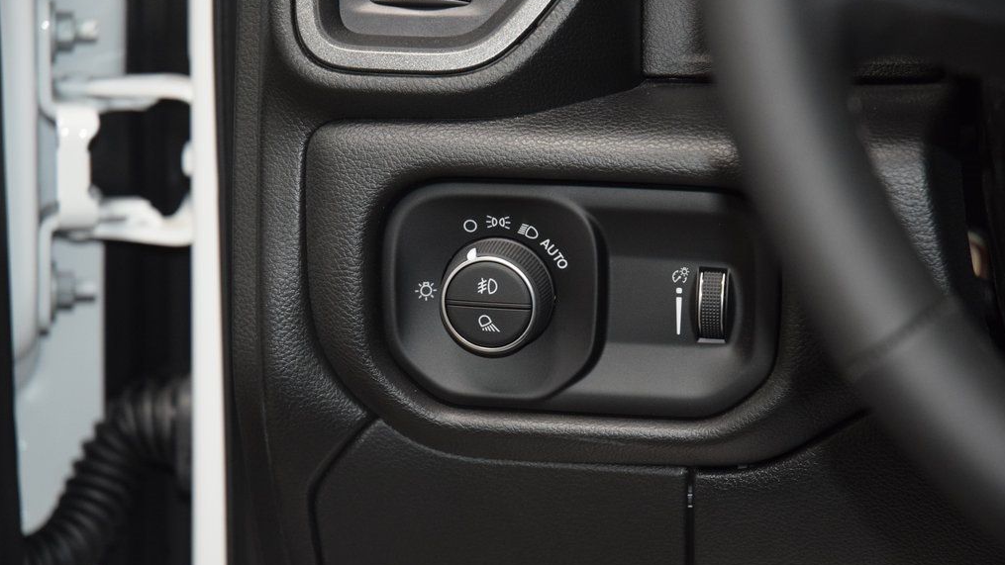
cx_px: 505
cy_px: 299
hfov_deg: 19.3
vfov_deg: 10.9
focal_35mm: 111
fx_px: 2958
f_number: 4.5
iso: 1600
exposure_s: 1/60
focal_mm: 70
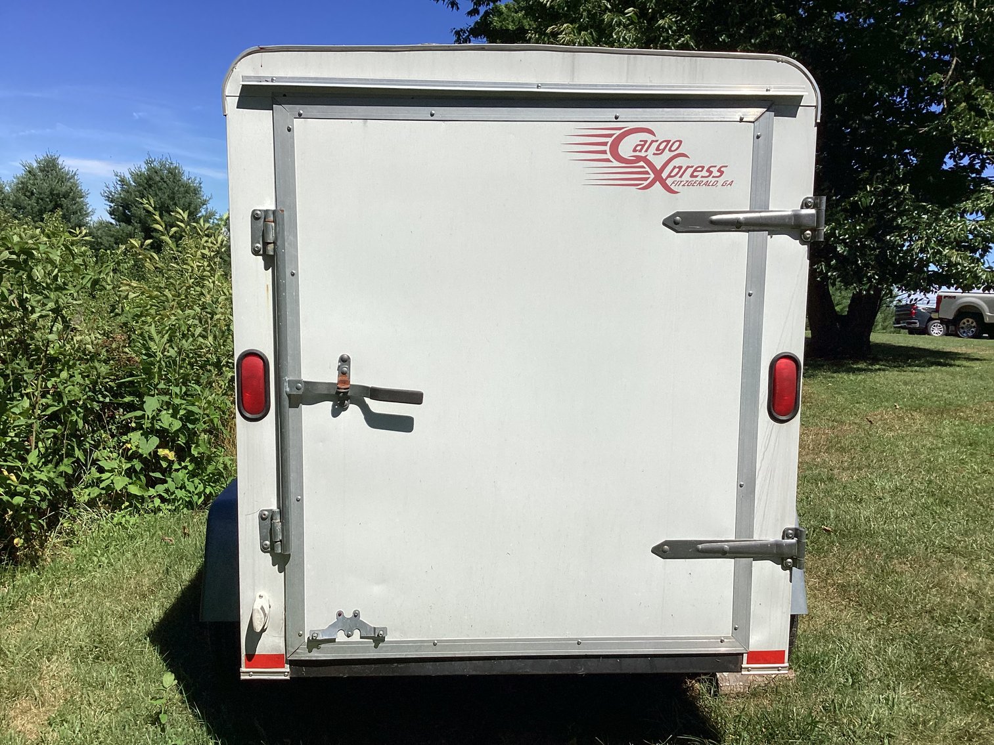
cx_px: 497
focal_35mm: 31
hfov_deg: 58.3
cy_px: 372
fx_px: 890
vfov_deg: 45.4
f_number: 2.4
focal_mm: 3.3
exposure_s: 1/2551
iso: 25
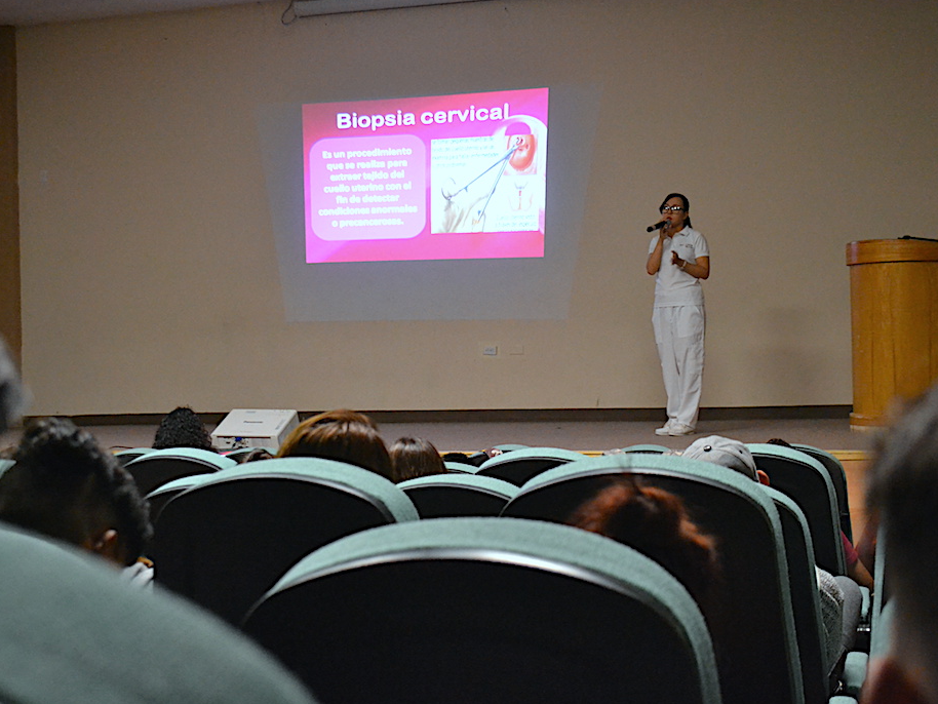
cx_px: 436
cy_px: 354
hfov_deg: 36.1
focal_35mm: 53
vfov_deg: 27.5
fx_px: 1437
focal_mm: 32
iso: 3200
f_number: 4.8
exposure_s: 1/30
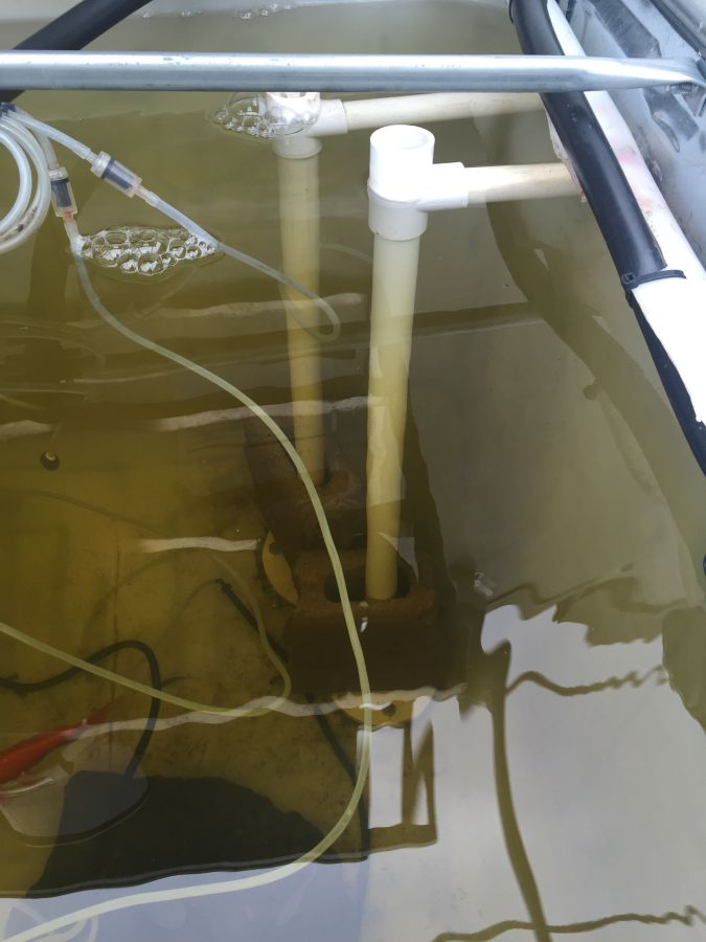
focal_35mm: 29
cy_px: 471
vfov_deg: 61.7
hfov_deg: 48.2
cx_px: 353
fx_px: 789
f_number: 2.2
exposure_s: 1/120
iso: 50
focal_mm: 4.15
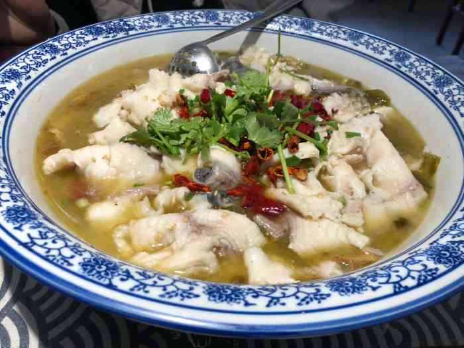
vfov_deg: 49.7
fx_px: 375
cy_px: 174
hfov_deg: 63.4
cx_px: 232
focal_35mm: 28
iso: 25
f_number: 1.8
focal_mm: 4
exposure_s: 1/33
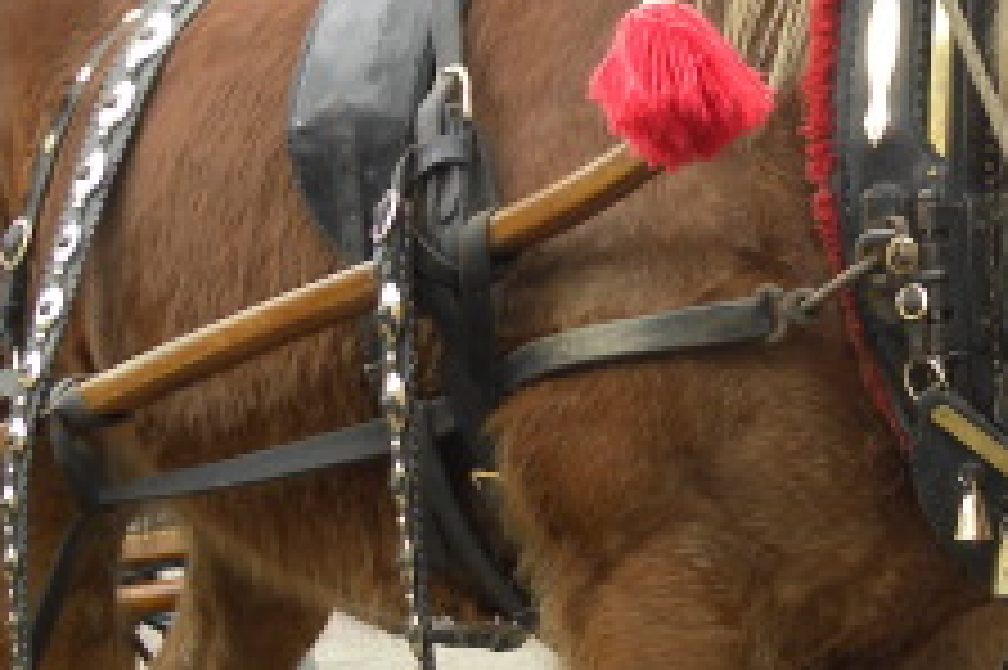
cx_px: 1071
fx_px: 2742
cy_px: 549
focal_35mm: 98
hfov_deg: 20.0
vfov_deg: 13.9
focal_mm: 5.9
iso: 64
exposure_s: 1/88.1
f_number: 2.8
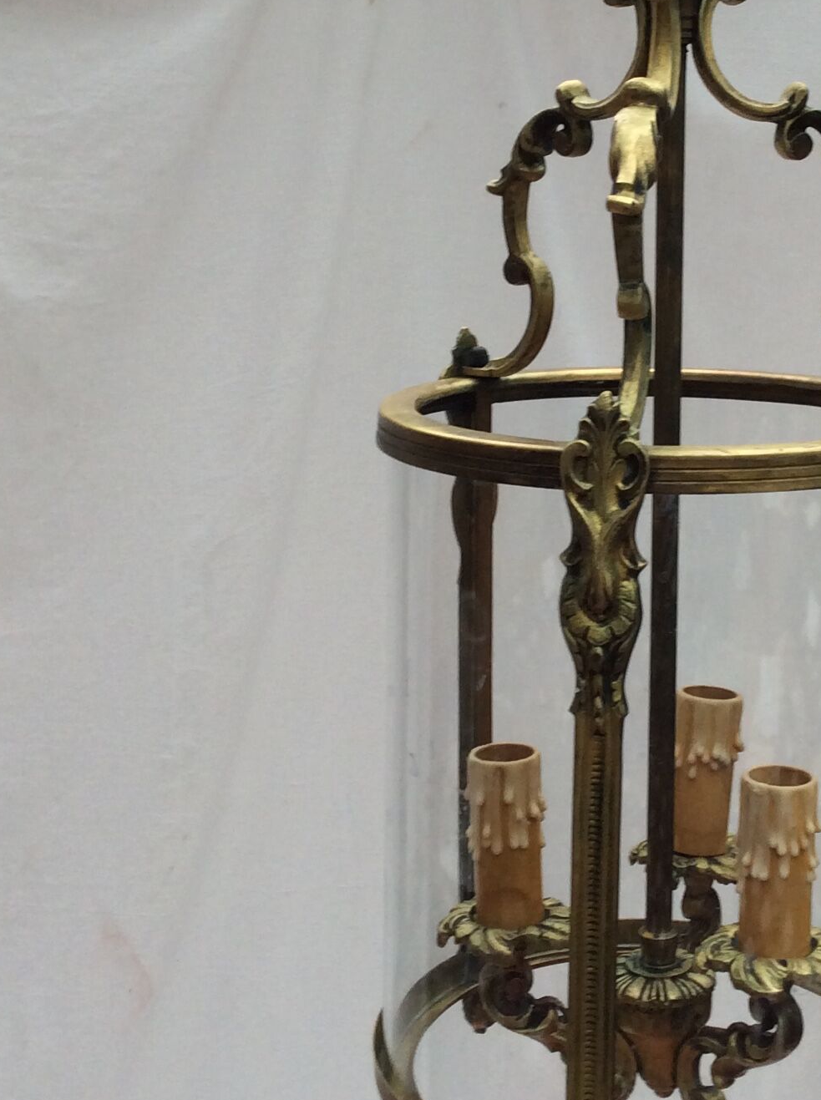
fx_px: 1998
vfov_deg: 30.6
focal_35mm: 63
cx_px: 598
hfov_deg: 23.0
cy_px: 404
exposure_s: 1/100
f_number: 2.4
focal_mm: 3.3
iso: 40
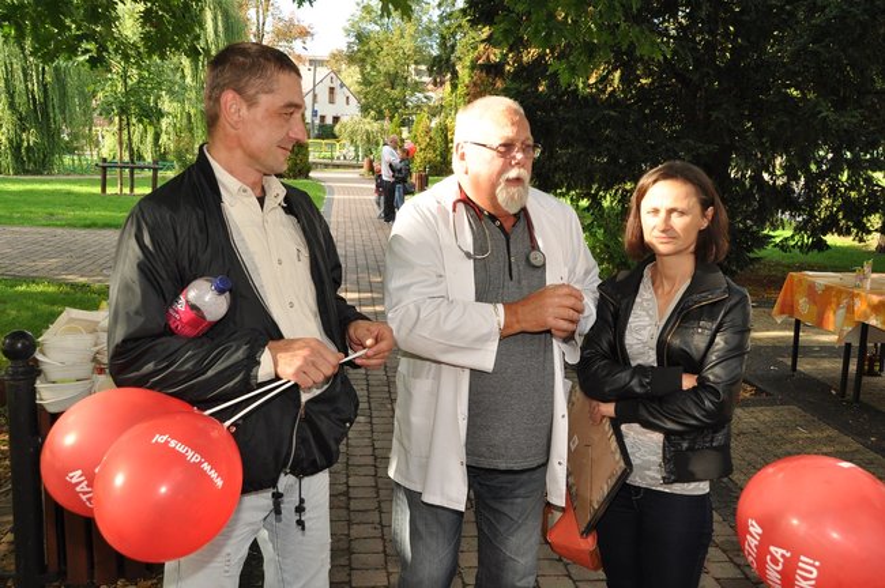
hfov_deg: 51.3
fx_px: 921
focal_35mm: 38
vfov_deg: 35.4
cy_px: 294
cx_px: 442
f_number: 9
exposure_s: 1/200
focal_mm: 25
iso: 500
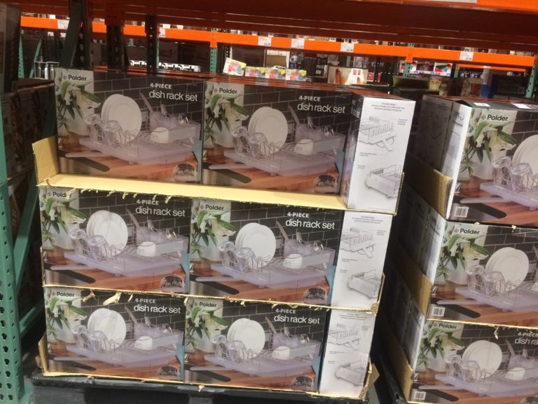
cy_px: 202
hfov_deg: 61.7
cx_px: 269
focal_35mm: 29
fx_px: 451
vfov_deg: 48.2
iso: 160
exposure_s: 1/30
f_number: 2.2
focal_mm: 4.15
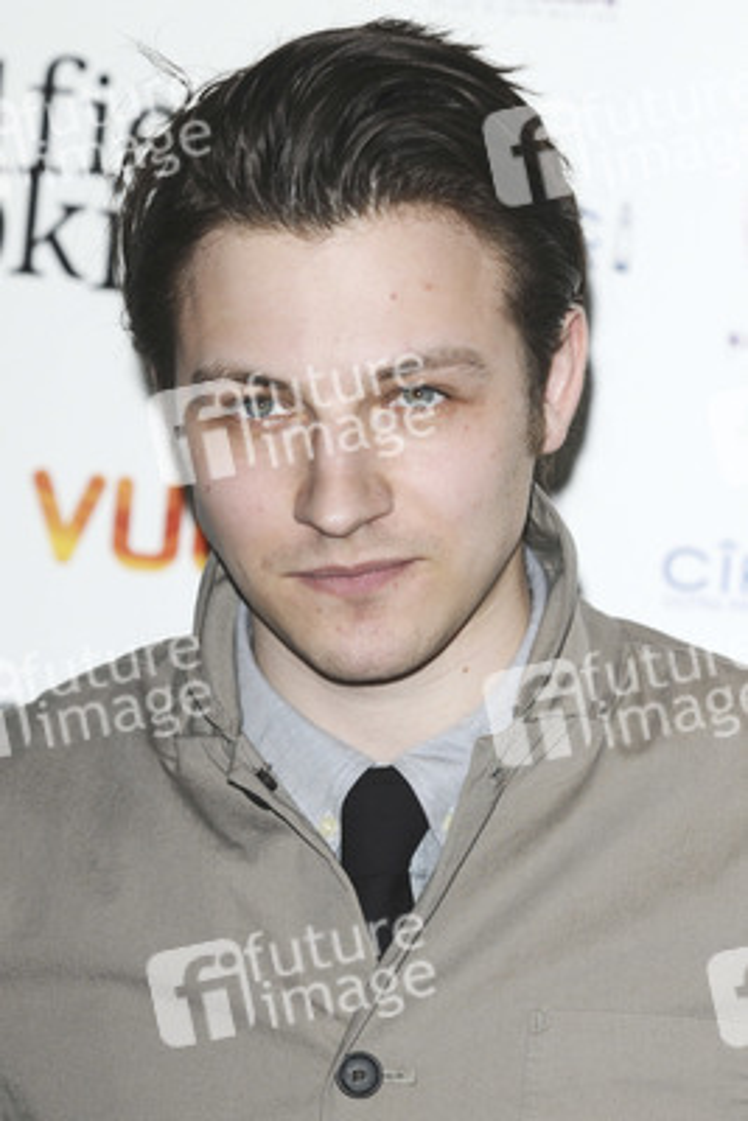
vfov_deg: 9.5
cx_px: 374
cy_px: 560
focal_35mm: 218
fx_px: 6772
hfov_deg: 6.3
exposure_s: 1/200
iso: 320
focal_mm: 145
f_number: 4.5
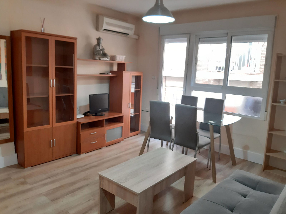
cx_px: 143
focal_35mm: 27
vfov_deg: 51.4
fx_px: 223
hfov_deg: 65.3
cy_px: 107
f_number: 1.7
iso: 400
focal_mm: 3.93
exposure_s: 1/25
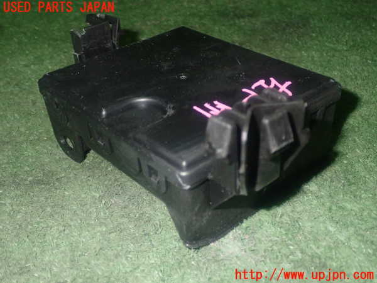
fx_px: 479
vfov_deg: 32.9
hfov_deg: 42.9
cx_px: 188
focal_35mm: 44
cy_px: 142
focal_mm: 7.84
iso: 800
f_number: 9
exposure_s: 1/40
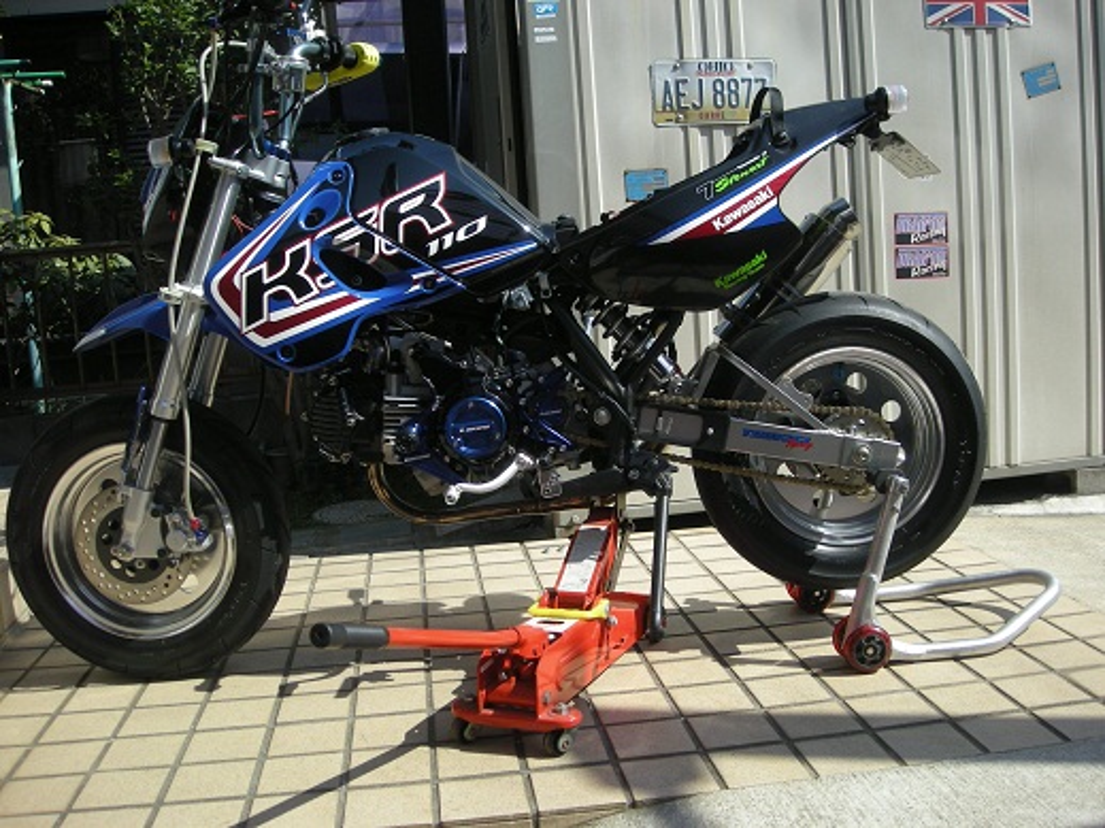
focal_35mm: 35
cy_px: 414
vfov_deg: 40.7
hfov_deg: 52.6
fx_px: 1117
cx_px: 552
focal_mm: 5.7
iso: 50
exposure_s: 1/154
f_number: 5.7
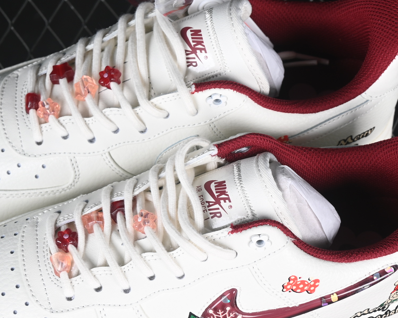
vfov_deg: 11.8
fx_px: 1543
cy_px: 198
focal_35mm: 131
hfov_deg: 14.7
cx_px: 170
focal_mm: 50
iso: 160
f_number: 7.1
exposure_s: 1/80
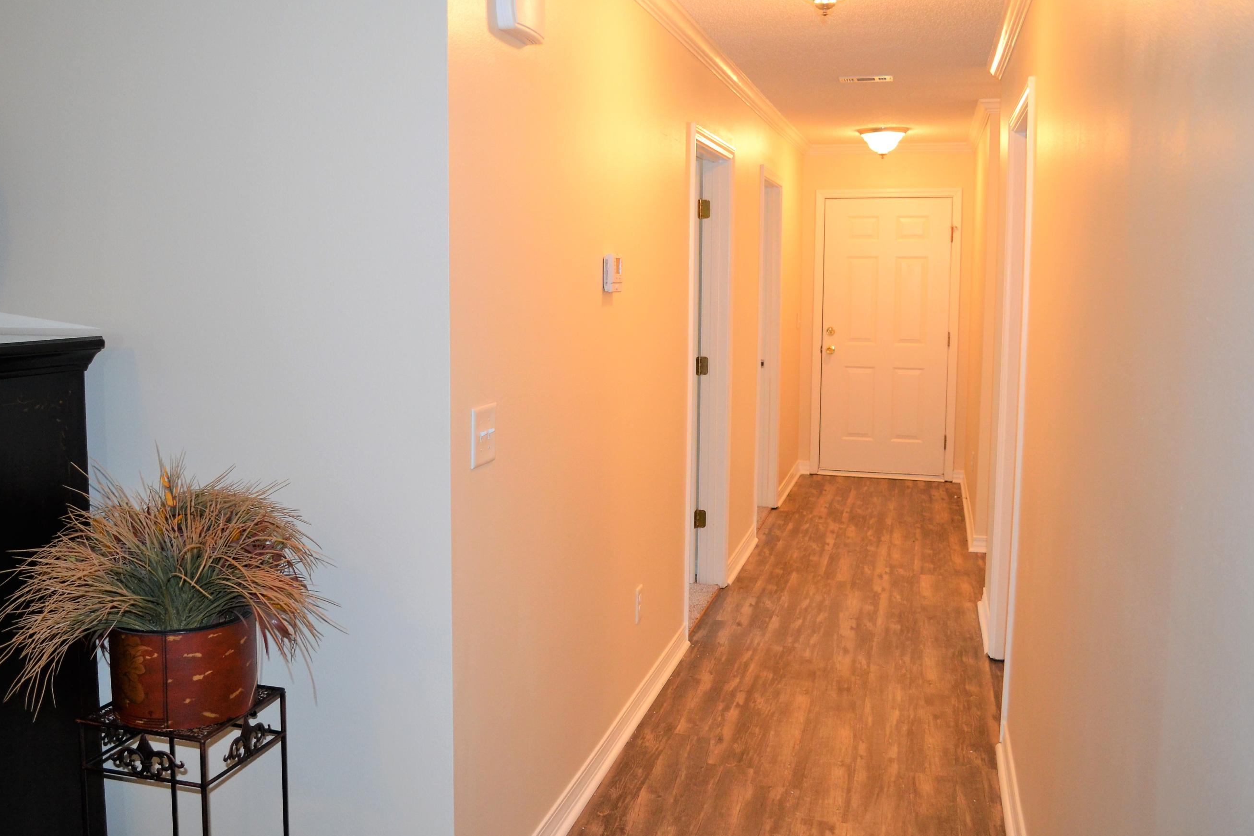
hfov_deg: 60.2
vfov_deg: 42.3
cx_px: 570
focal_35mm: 31
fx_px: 1080
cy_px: 378
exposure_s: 1/60
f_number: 3.5
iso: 900
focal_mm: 18
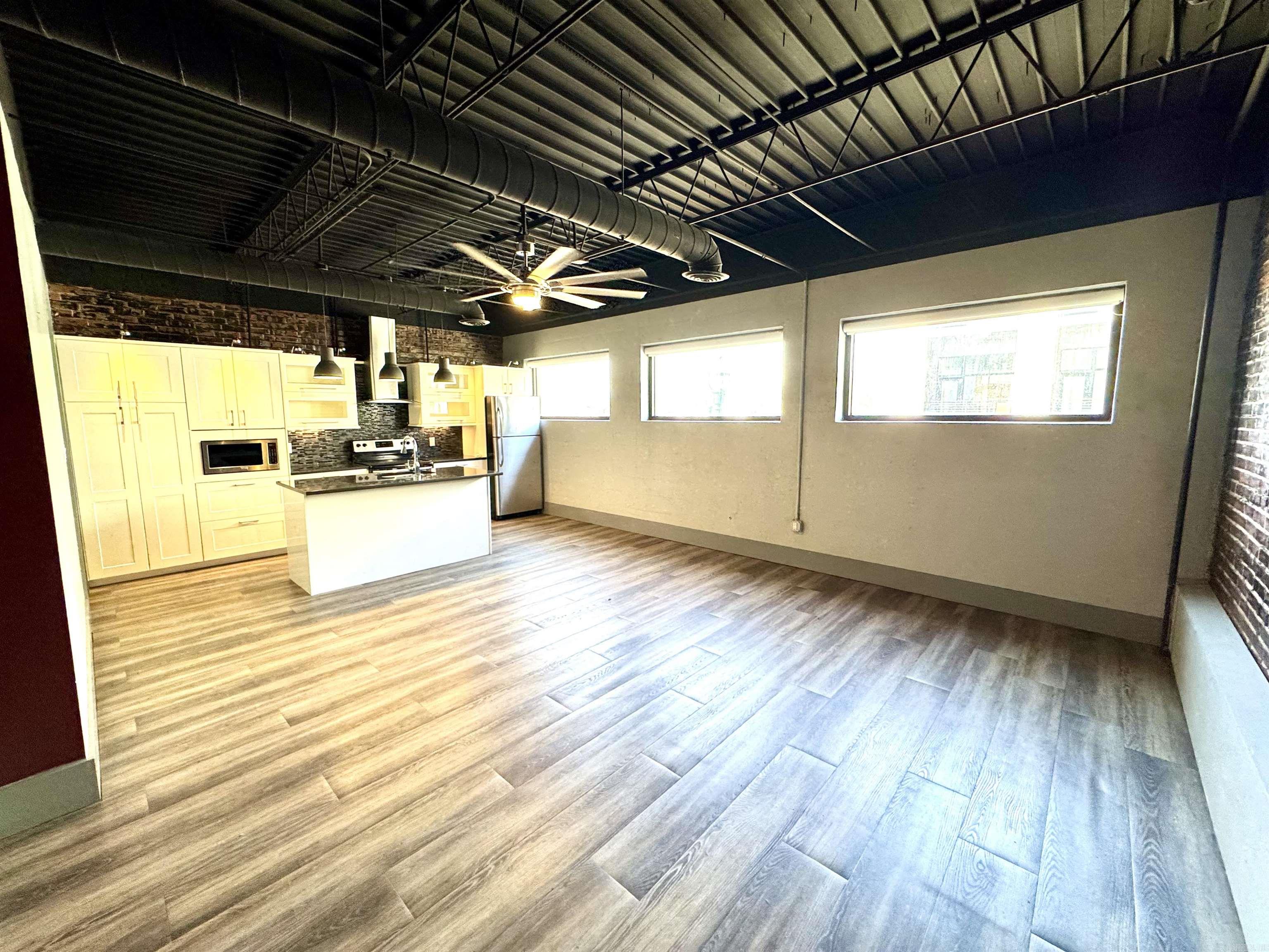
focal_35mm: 14
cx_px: 634
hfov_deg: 102.1
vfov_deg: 85.7
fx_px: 513
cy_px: 476
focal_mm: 2.22
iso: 200
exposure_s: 1/60
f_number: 2.2
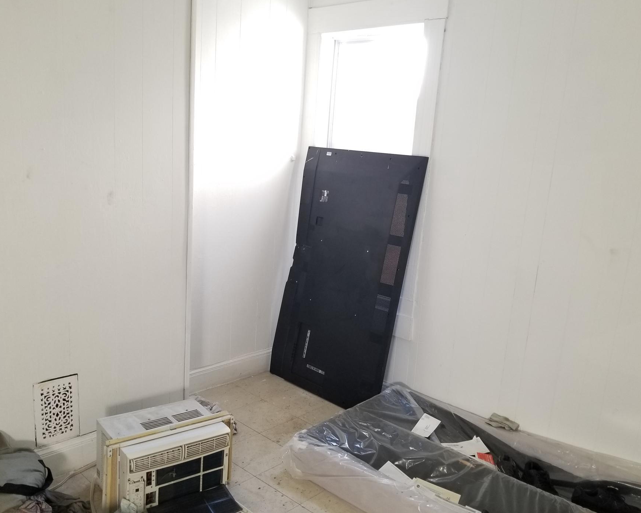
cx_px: 312
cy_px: 276
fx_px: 569
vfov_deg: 48.5
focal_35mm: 30
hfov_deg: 58.8
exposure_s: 1/40
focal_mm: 4.25
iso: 100
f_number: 1.7
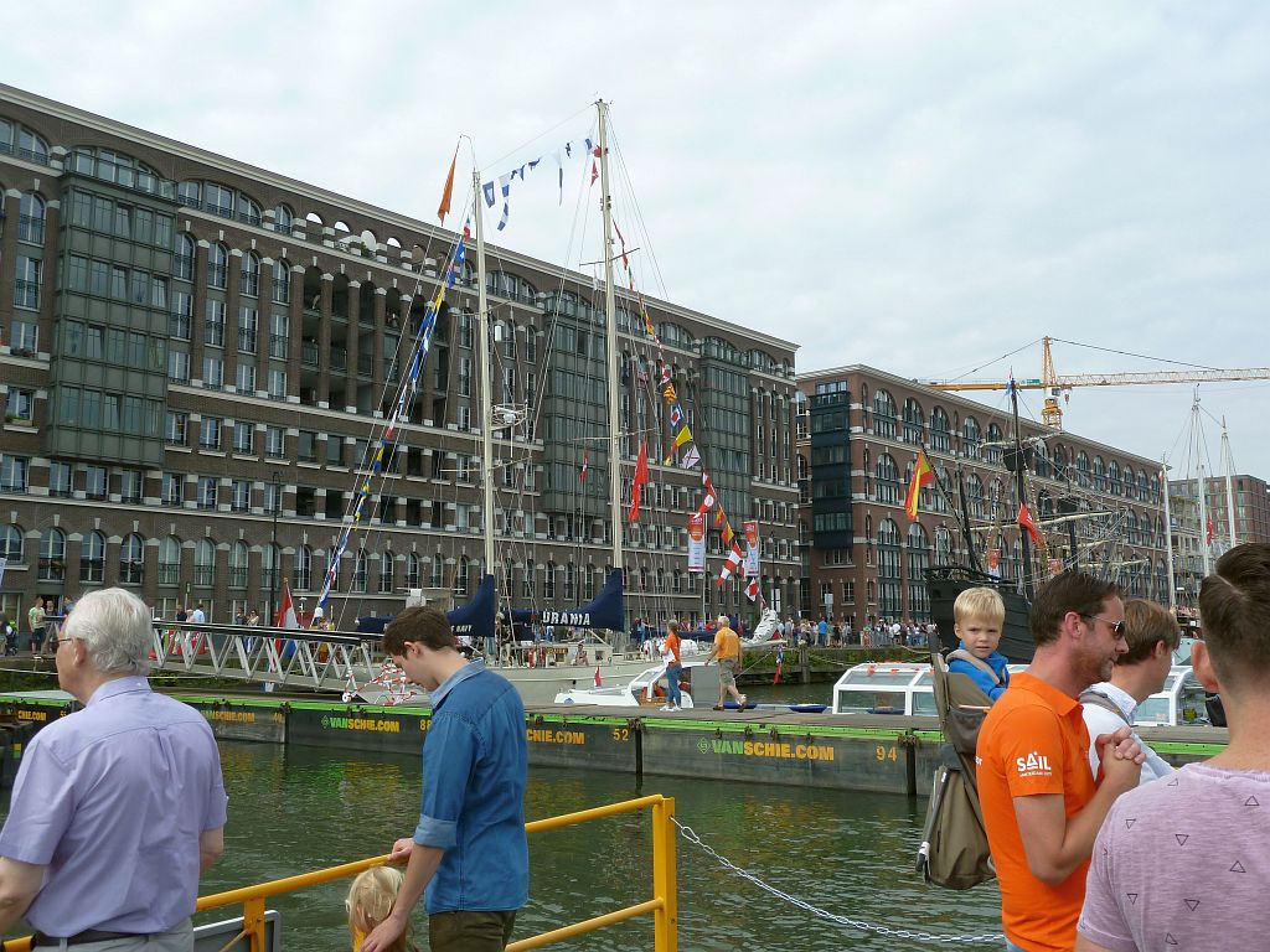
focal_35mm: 32
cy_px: 476
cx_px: 635
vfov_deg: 44.2
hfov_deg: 56.8
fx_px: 1174
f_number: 4
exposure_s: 1/400
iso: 80
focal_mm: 5.3
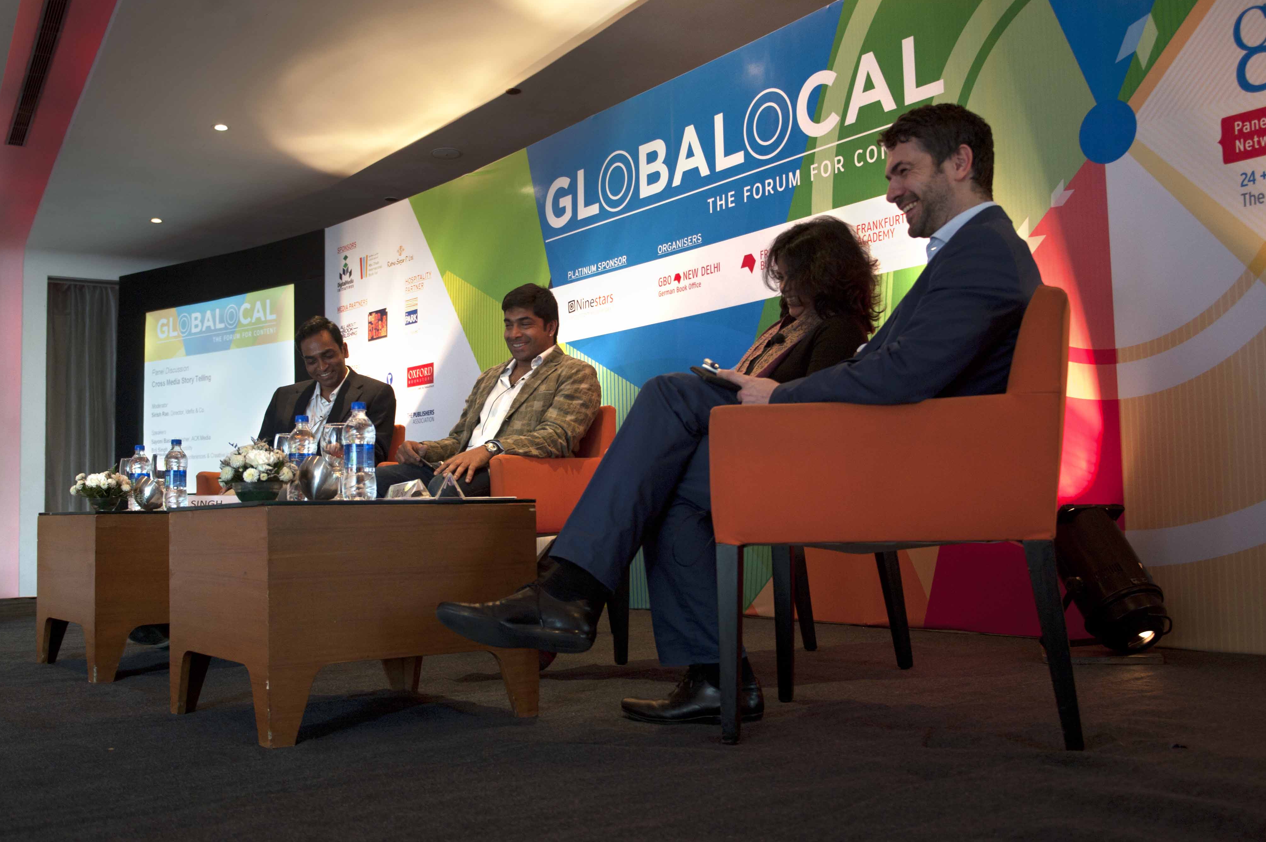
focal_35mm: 37
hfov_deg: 51.9
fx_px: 1300
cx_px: 619
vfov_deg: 35.9
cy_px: 433
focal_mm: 35
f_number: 4.5
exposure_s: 1/45
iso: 500
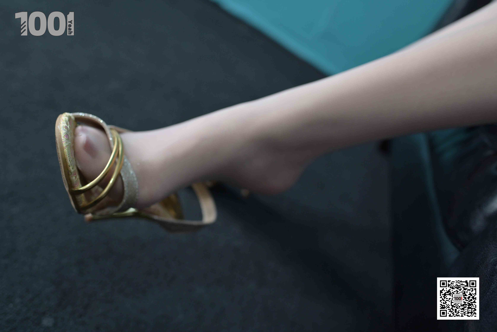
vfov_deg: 37.9
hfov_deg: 54.4
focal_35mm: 35
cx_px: 248
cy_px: 166
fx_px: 483
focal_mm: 35
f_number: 3.5
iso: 800
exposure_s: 1/125
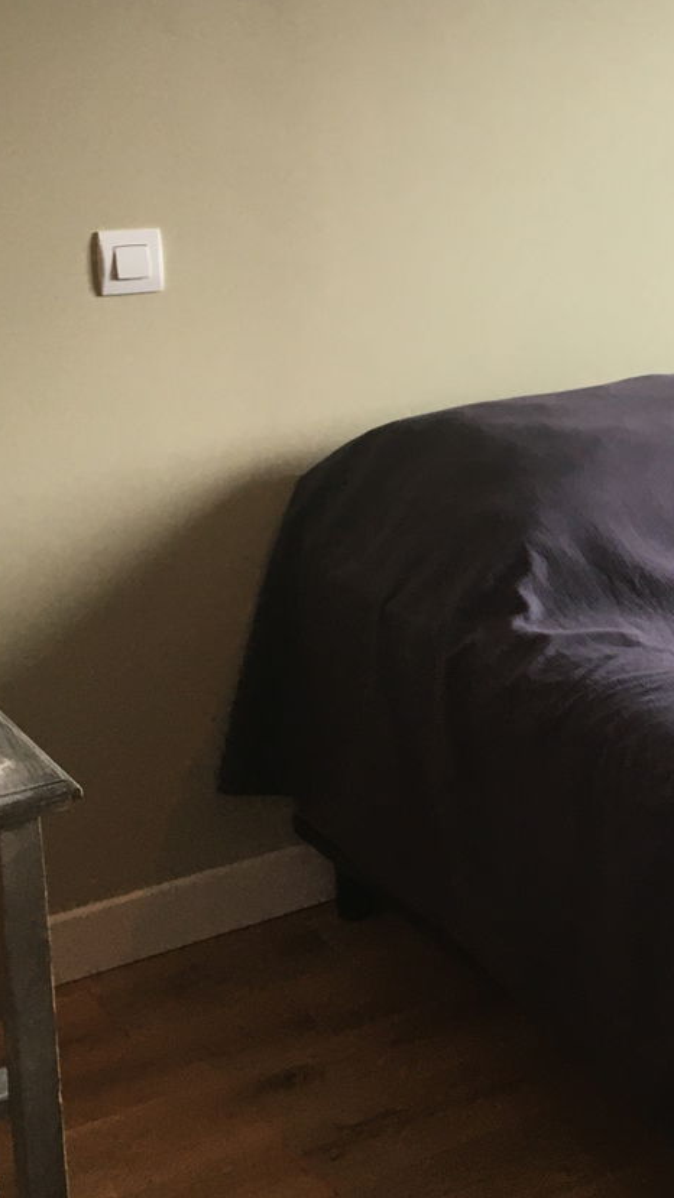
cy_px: 447
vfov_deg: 34.2
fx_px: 1939
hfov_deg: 18.4
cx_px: 862
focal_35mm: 61
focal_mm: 4.15
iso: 50
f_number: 2.2
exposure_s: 1/33
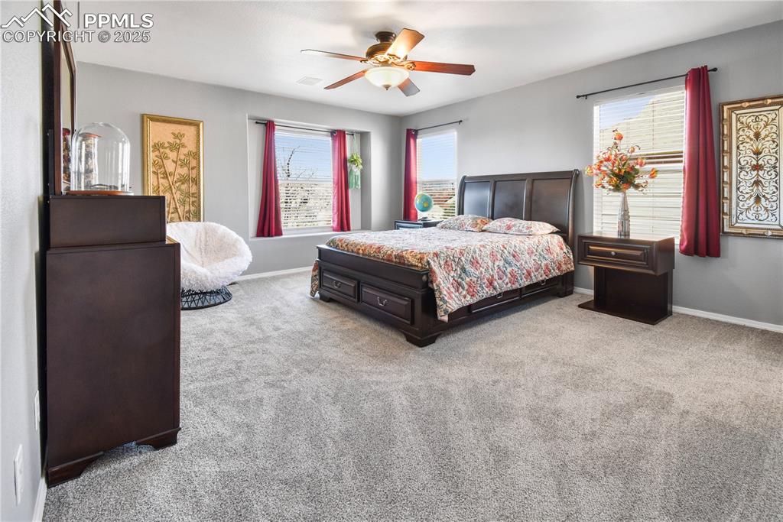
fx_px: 326
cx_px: 392
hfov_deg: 100.4
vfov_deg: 77.3
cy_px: 261
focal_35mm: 15
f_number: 8
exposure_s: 1/4
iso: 320
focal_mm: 10
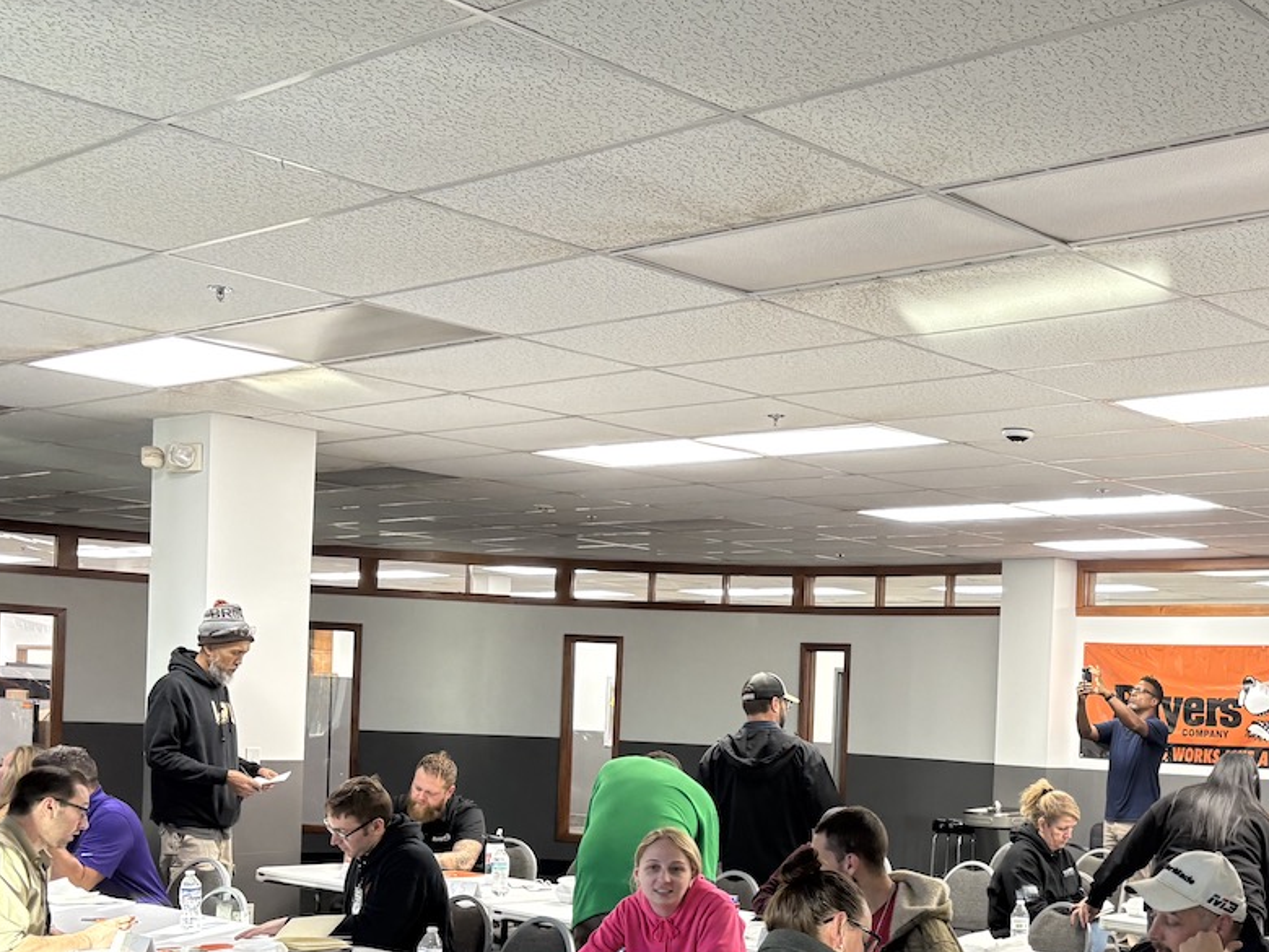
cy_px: 753
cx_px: 1041
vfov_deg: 29.6
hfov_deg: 38.0
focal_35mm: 48
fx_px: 1760
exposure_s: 1/45
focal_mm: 5.96
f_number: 1.6
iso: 100
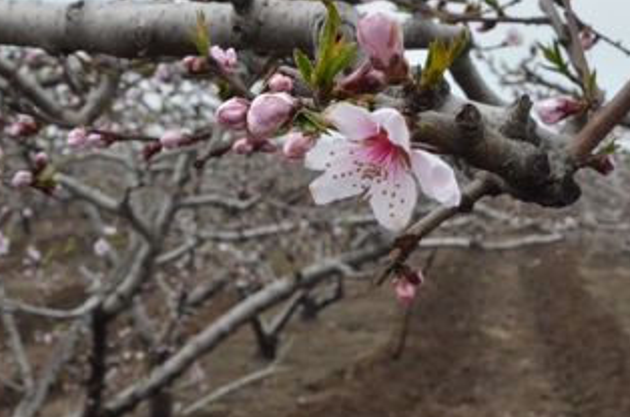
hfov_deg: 23.6
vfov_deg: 15.8
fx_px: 1502
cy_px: 167
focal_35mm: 86
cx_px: 413
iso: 4000
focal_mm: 30
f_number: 16
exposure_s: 1/1600
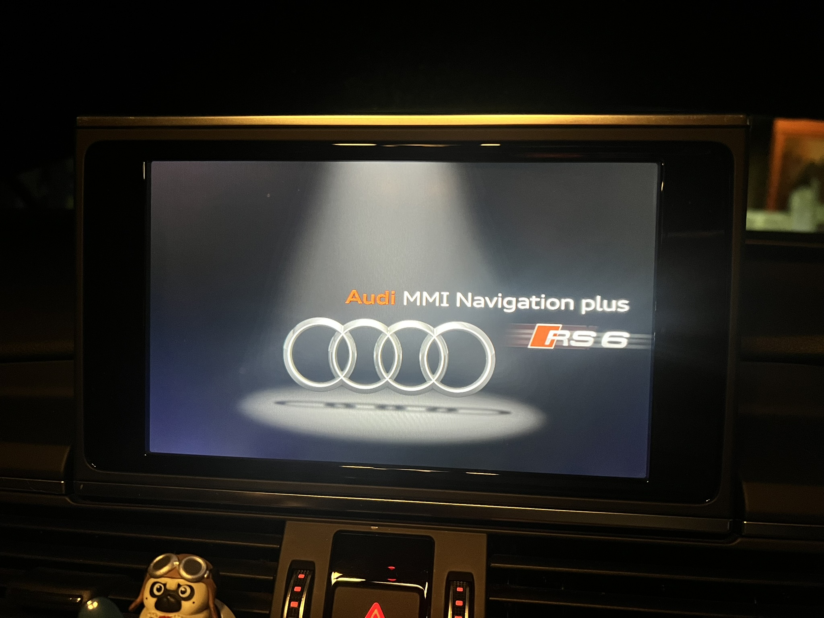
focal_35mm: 26
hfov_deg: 67.3
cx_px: 412
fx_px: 619
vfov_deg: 53.1
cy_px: 309
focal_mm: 5.7
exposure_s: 1/33
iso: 500
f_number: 1.5
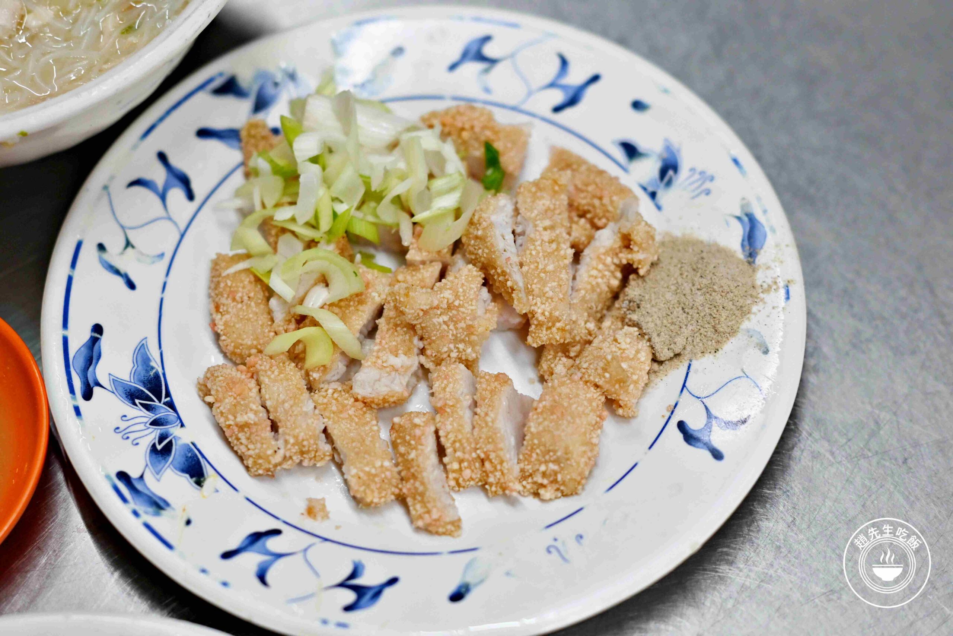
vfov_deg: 18.2
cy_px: 318
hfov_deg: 27.0
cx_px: 476
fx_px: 1985
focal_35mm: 75
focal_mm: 50
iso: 500
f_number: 2.5
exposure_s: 1/160
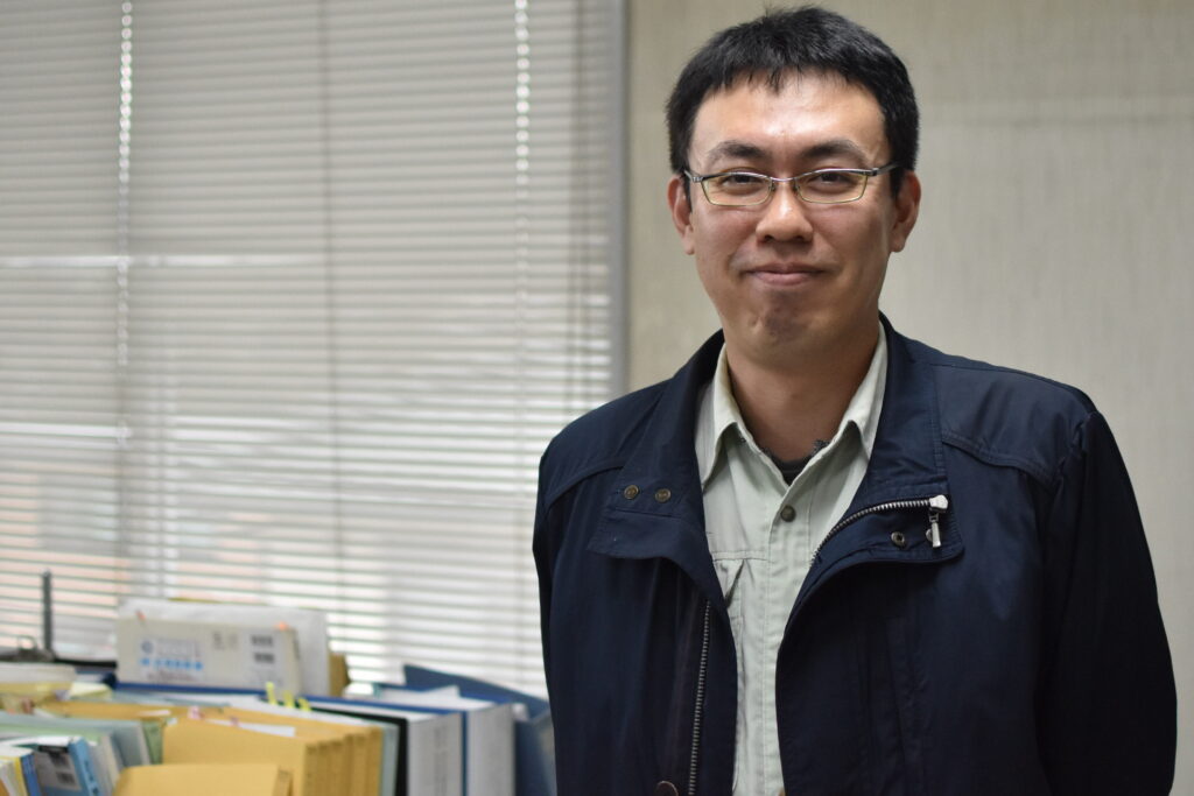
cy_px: 398
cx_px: 597
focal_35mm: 52
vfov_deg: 25.8
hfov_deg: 37.8
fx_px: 1741
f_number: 1.8
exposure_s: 1/1250
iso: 1400
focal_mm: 35
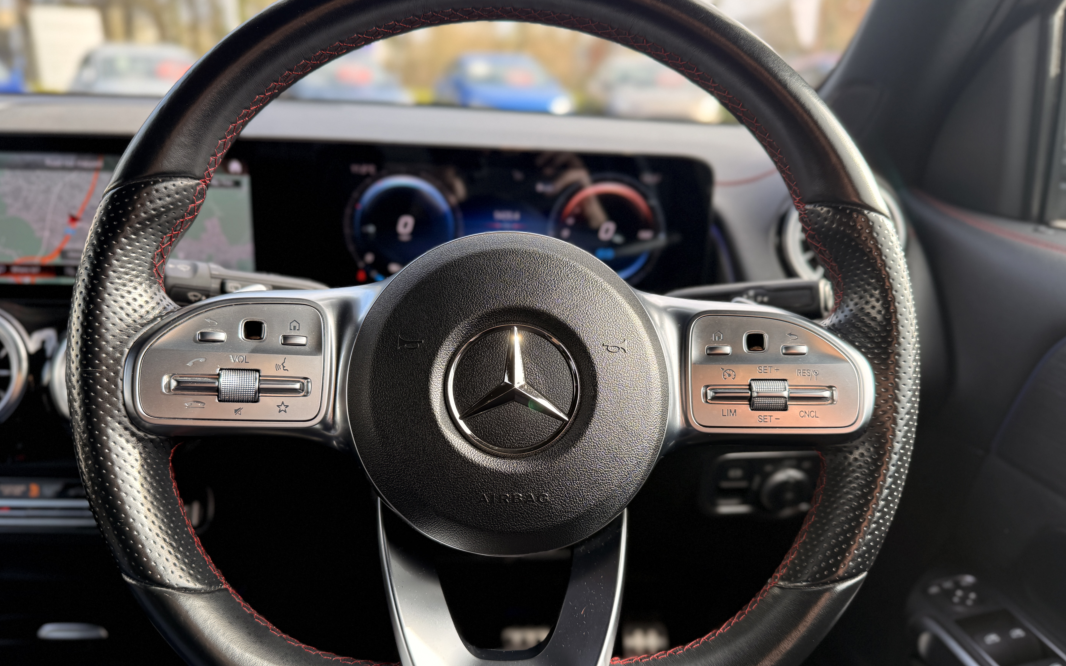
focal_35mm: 26
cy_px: 368
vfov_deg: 47.5
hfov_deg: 70.4
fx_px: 755
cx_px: 531
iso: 100
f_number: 1.78
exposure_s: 1/347
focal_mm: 6.76
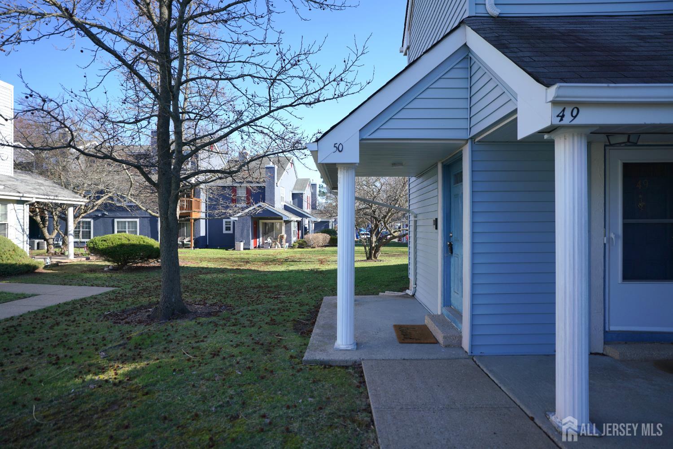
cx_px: 336
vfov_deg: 61.9
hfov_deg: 84.0
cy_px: 224
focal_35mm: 20
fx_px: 374
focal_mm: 20
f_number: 1.8
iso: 100
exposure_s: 1/2000
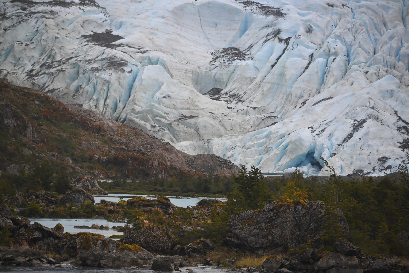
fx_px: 3410
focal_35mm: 300
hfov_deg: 6.9
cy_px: 136
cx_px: 204
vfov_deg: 4.6
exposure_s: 1/1600
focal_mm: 300
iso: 800
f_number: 8
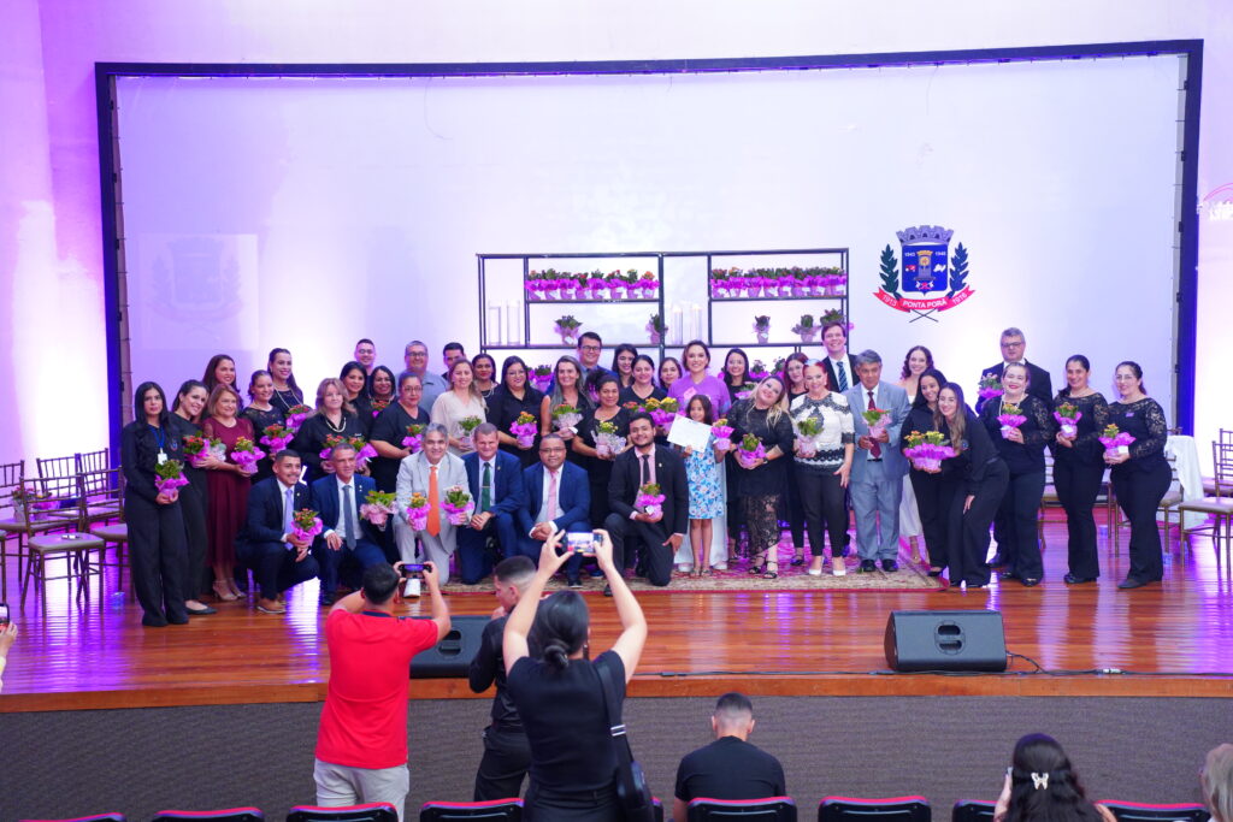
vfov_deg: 28.7
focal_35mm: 47
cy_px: 411
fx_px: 1610
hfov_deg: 41.9
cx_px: 616
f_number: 2.8
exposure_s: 1/125
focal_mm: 47
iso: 4000
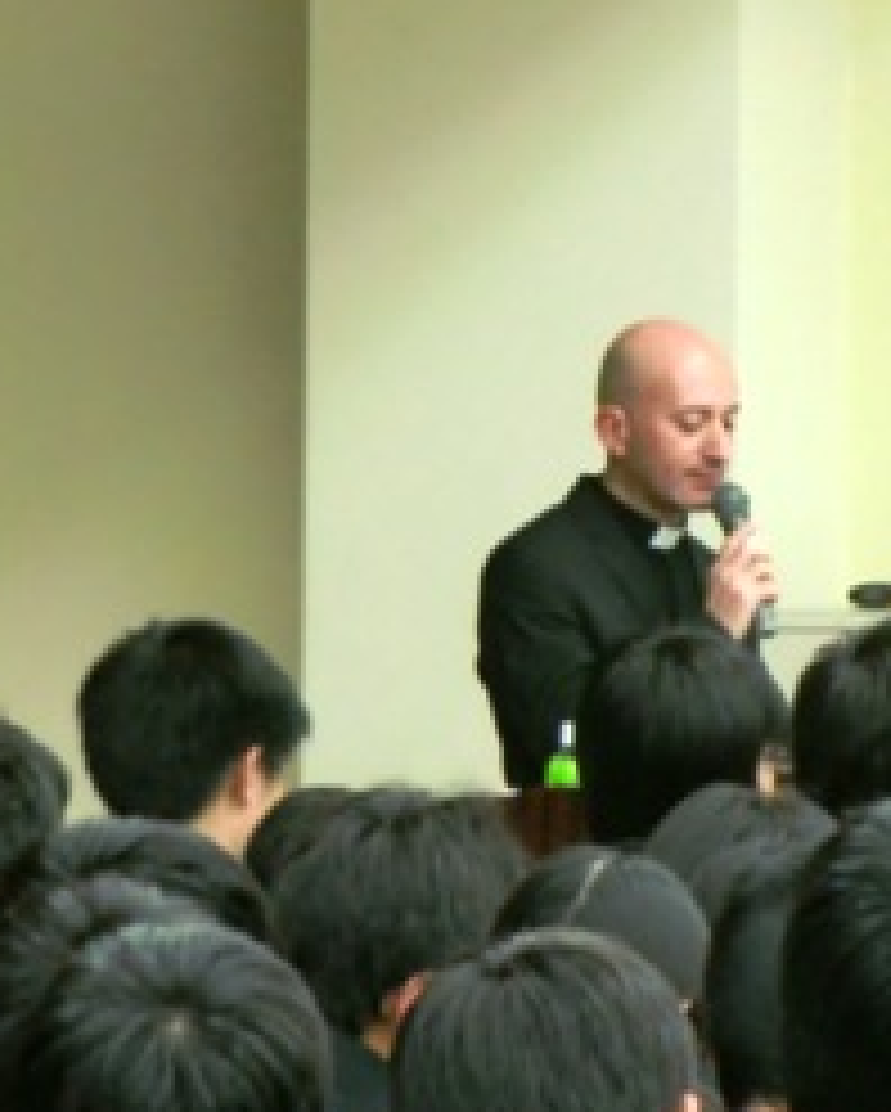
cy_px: 423
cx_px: 720
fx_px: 11589
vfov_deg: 5.5
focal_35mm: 352
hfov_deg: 4.4
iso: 400
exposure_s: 1/20
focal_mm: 35.7
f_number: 5.2
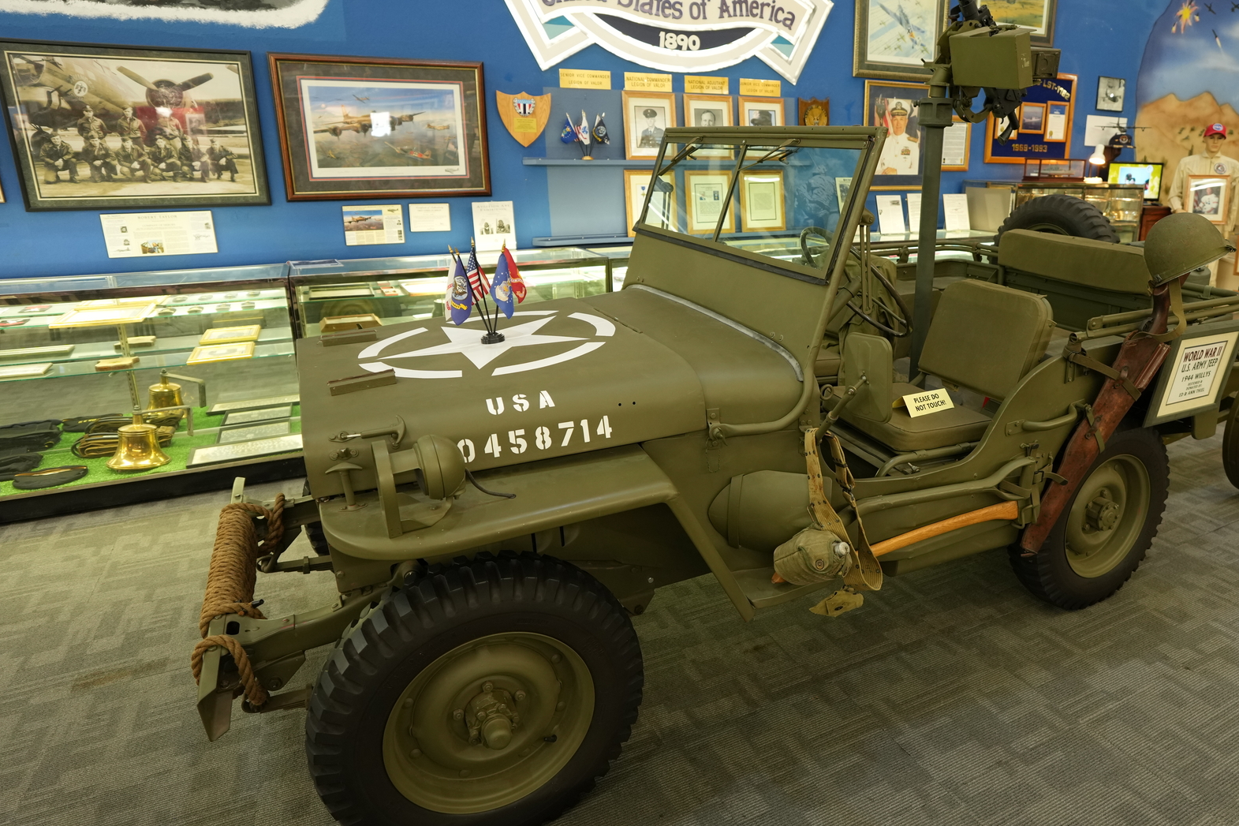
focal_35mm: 22
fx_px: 757
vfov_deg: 57.1
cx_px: 762
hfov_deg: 77.4
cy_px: 379
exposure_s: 1/30
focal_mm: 16
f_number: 2.8
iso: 800
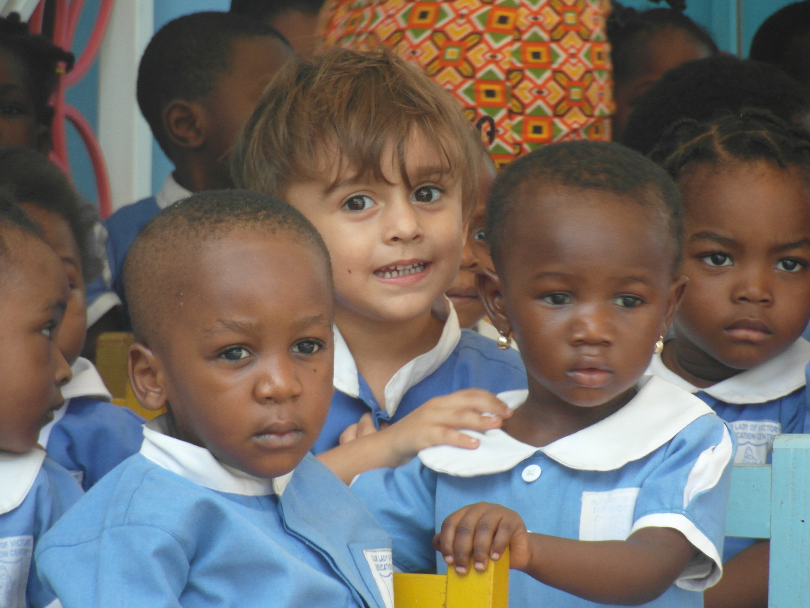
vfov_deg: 3.4
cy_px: 304
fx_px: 10109
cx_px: 405
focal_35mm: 432
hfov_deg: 4.6
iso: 100
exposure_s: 1/30
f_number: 5.8
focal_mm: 73
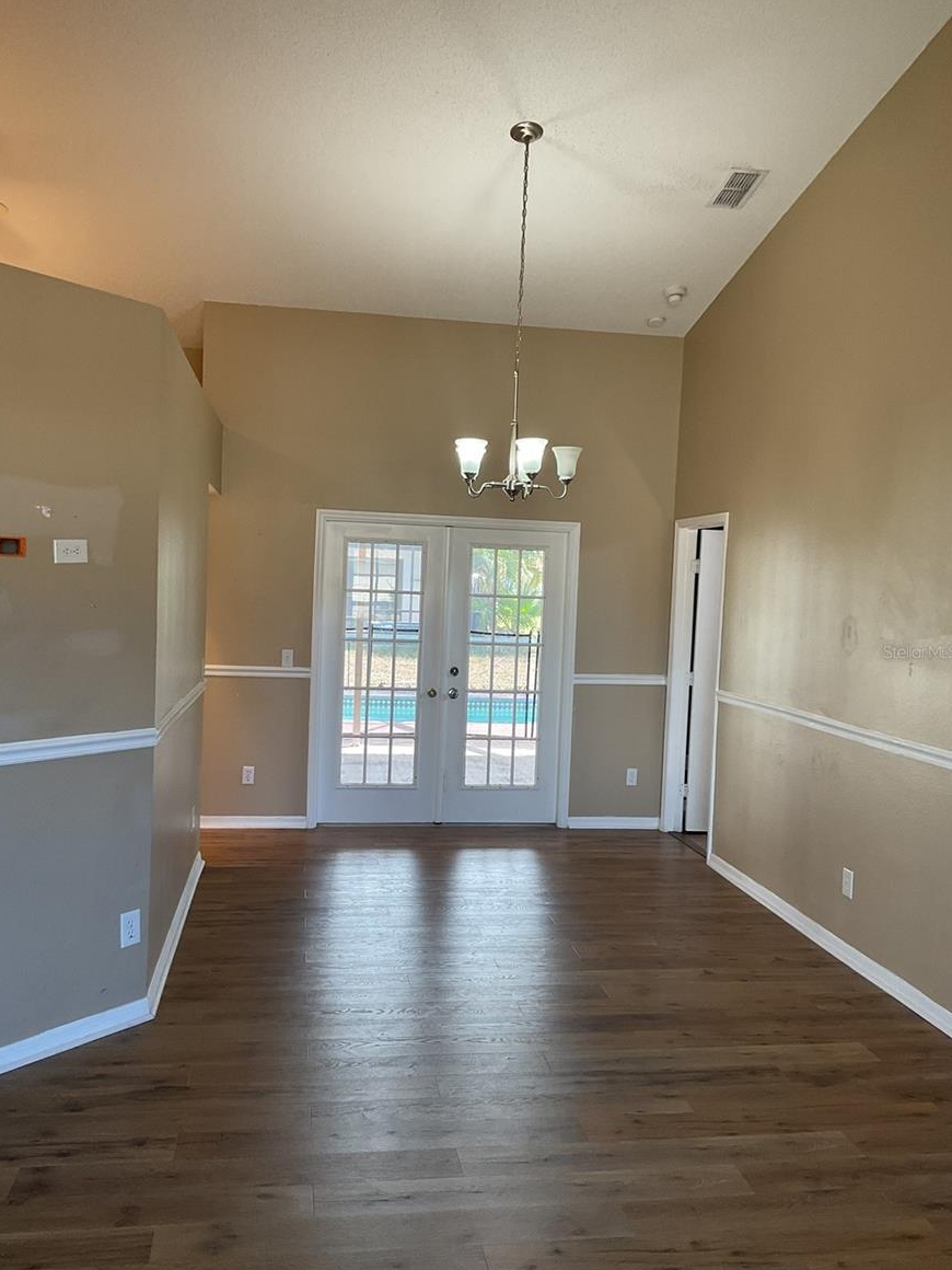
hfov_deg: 46.8
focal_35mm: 30
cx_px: 468
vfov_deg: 60.0
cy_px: 651
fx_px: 1100
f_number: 1.8
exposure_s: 1/60
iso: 40
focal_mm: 3
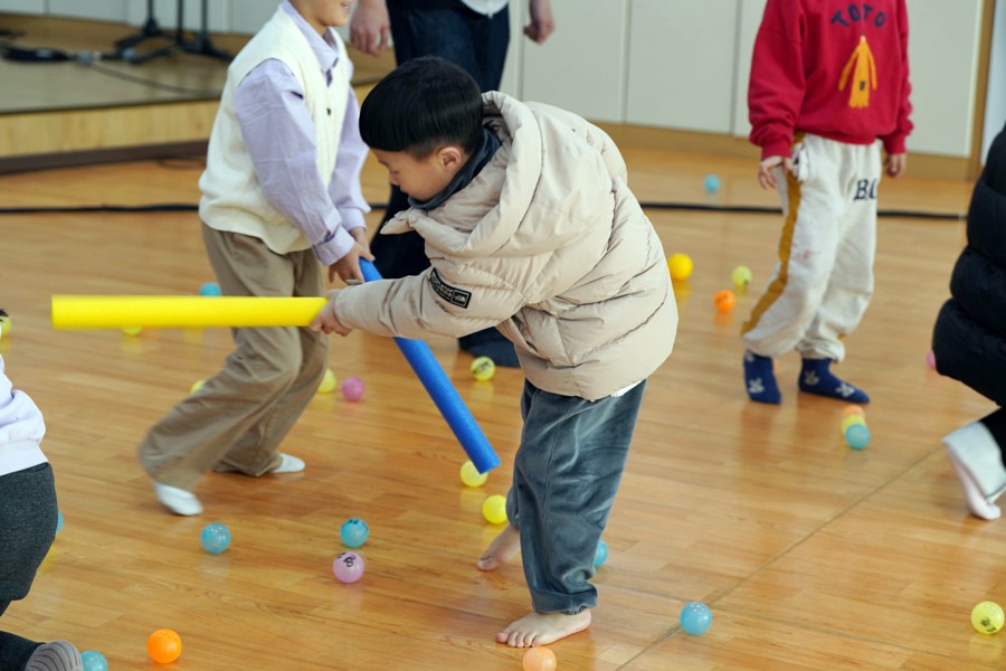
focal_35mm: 82
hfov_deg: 24.8
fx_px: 2291
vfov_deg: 16.7
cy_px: 336
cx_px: 503
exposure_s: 1/160
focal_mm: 82
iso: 800
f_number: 4
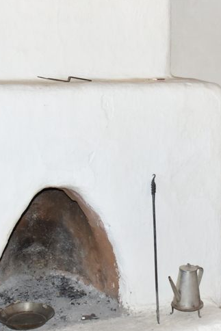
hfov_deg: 18.2
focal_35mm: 74
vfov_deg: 27.3
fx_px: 681
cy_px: 146
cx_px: 187
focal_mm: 28
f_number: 5
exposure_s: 1/60
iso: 2000
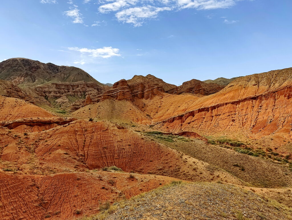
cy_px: 110
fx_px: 236
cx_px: 146
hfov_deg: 63.4
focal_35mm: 28
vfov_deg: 49.8
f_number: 1.8
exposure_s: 1/1382
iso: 50
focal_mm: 6.06
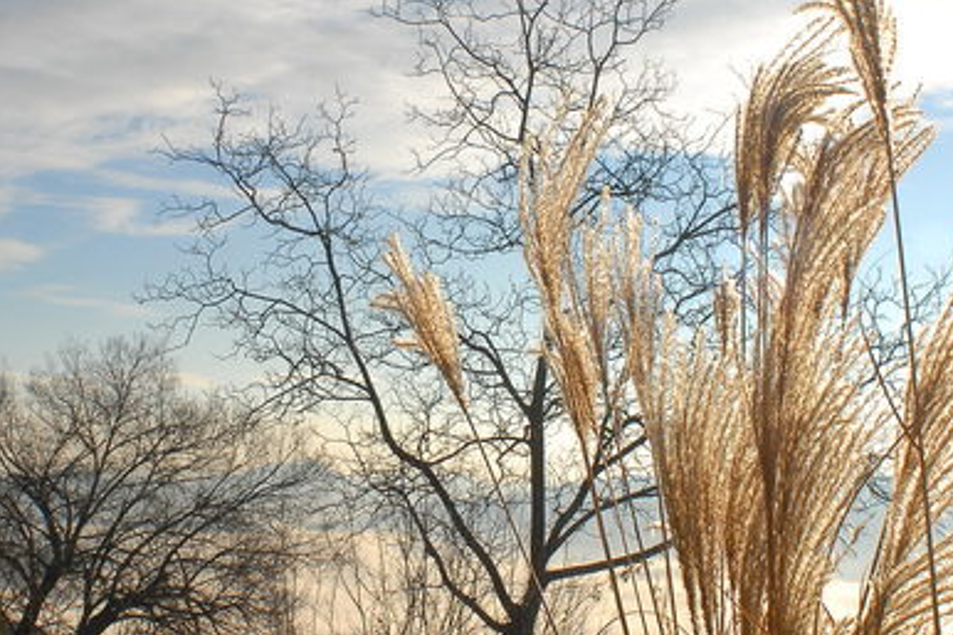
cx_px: 420
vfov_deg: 24.2
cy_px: 293
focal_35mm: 56
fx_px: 1482
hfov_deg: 35.6
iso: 125
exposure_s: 1/90
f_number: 16
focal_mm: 24
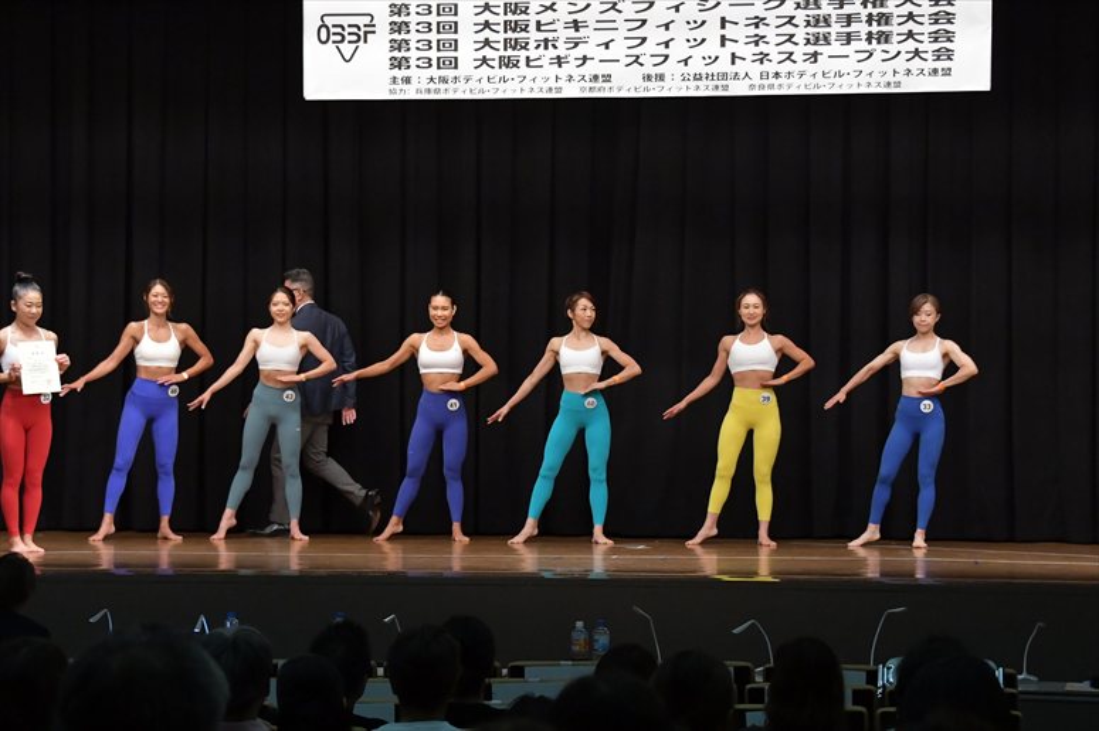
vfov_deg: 13.4
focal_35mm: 102
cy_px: 366
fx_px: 3112
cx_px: 550
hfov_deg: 20.0
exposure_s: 1/400
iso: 5000
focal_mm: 68
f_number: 5.6
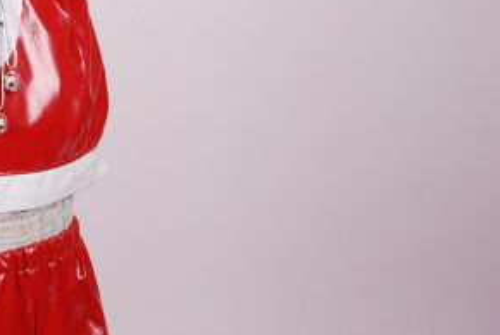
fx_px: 1349
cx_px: 47
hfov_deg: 20.6
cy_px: -46
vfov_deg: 13.8
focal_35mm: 97
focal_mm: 28
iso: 100
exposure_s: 1/125
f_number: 6.3
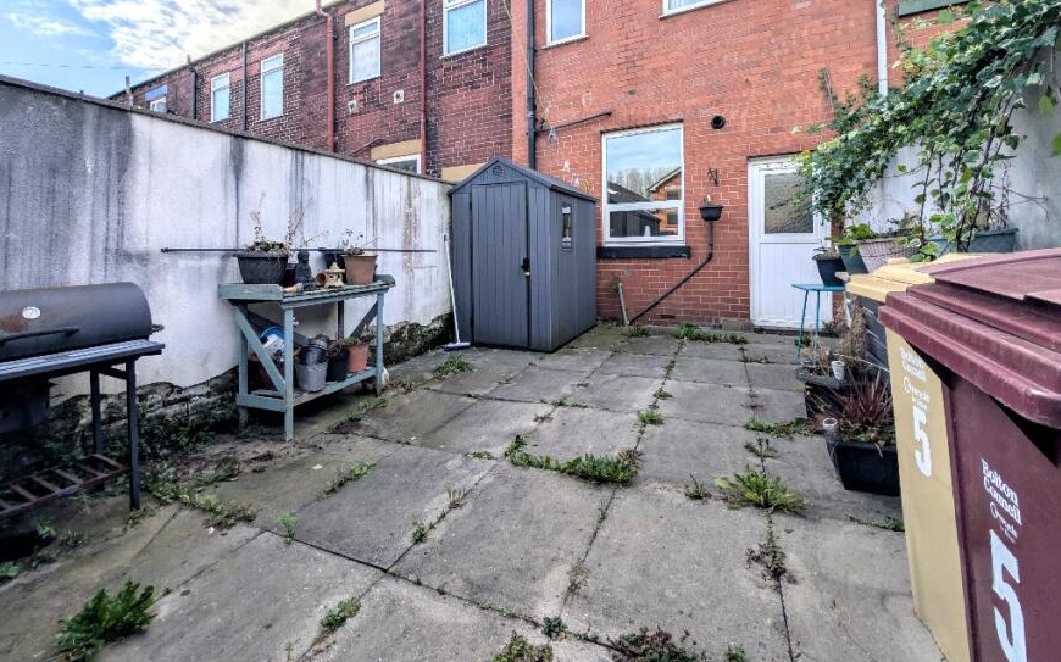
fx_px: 434
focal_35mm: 15
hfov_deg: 101.4
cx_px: 501
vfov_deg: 73.2
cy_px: 238
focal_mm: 2.02
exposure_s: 1/4902
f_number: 1.7
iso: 40
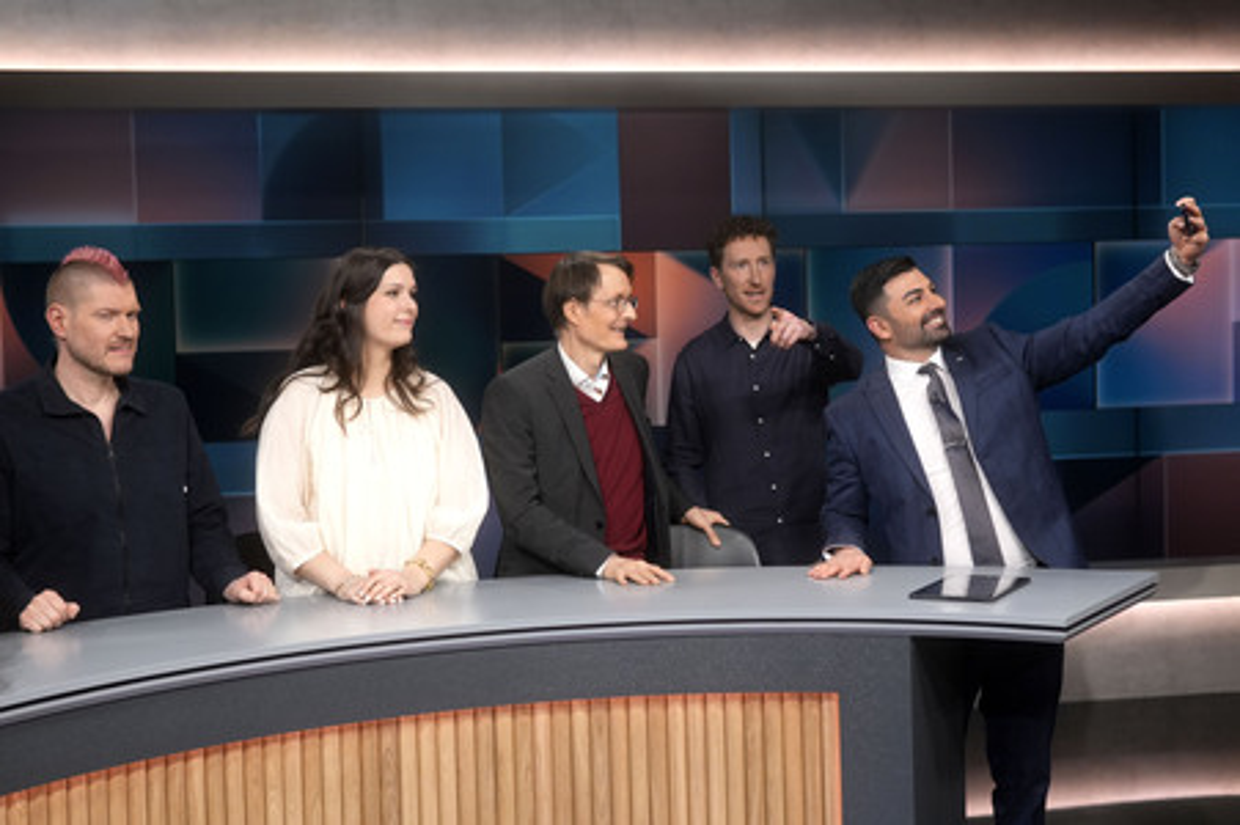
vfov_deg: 29.8
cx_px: 620
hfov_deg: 43.6
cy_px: 412
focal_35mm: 45
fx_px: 1549
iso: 640
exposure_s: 1/320
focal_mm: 30
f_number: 2.2
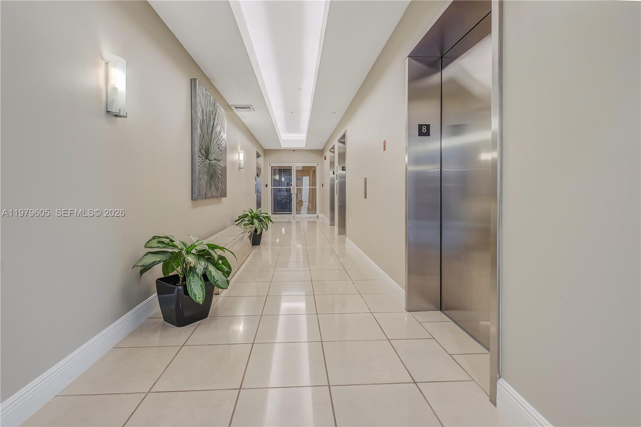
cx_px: 320
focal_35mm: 15
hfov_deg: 100.4
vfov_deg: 77.3
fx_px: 267
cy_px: 214
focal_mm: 10
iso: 1000
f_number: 8
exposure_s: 1/30
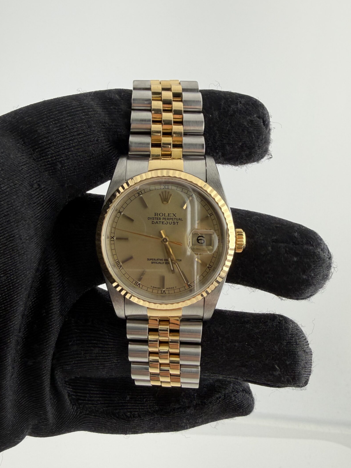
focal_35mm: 29
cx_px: 157
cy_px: 269
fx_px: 392
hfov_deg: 48.1
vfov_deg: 61.4
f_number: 2.2
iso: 50
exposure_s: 1/392
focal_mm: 2.22
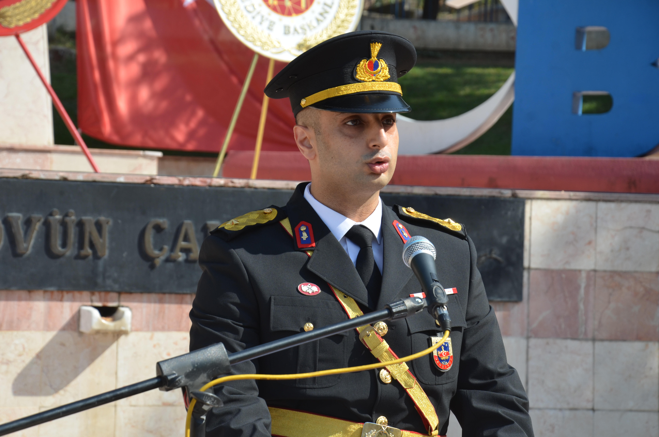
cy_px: 218
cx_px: 330
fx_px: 2192
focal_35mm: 120
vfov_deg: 11.4
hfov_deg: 17.1
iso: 160
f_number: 8
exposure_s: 1/250
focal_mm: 80
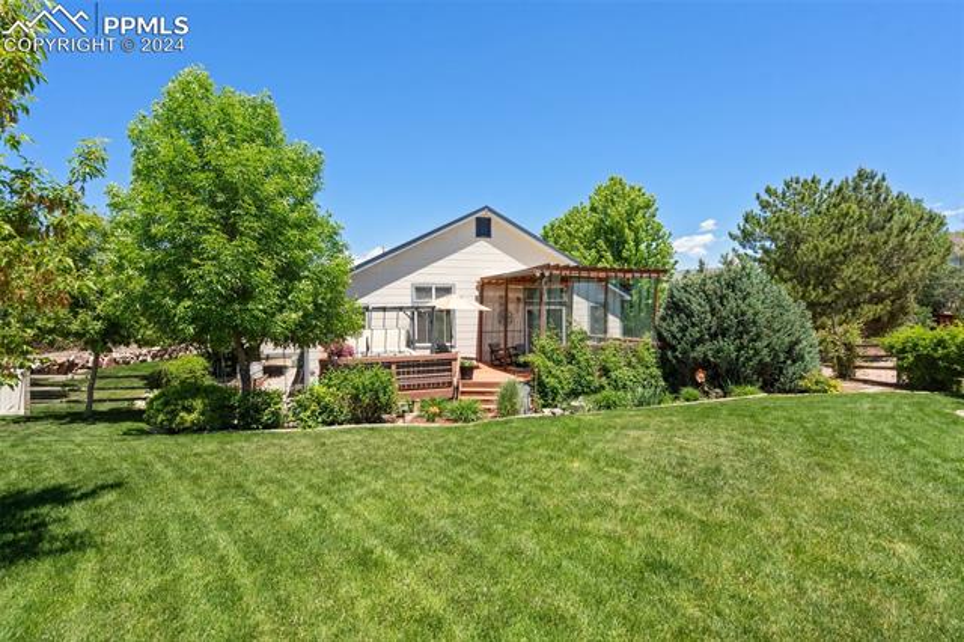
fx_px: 428
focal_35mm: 16
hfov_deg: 96.8
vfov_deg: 73.7
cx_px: 482
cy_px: 321
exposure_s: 1/1250
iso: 800
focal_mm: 16
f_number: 7.1
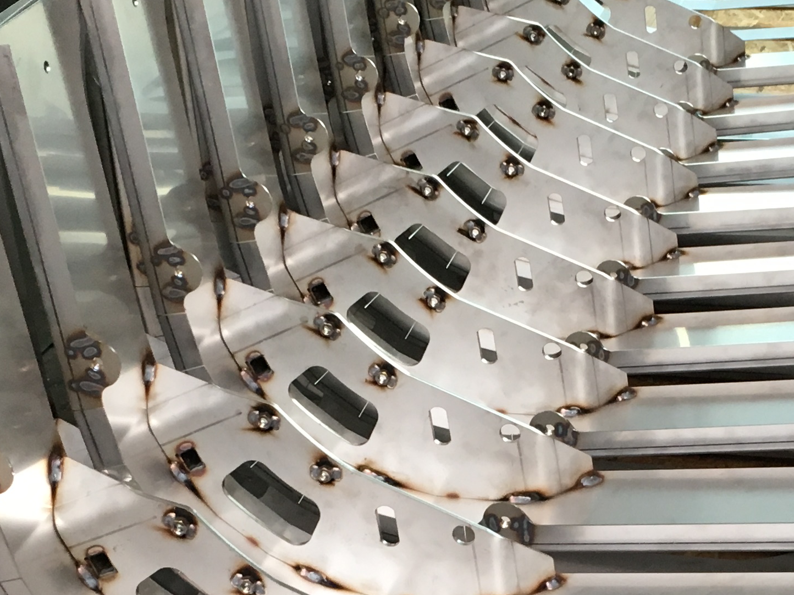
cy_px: 604
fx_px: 1858
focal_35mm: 81
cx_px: 481
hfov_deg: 24.1
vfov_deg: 17.7
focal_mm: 4.15
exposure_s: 1/33
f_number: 2.2
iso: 64
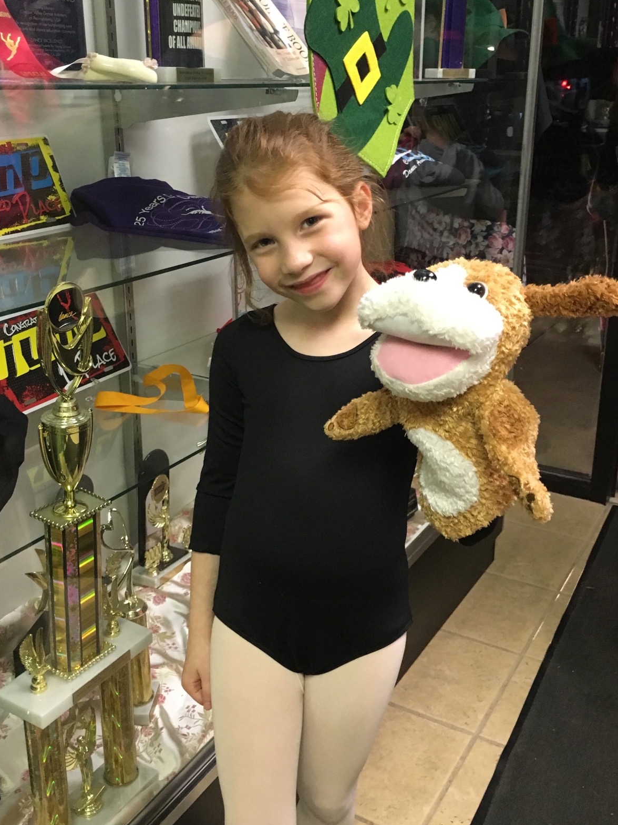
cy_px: 385
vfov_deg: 50.1
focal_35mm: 37
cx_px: 323
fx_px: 881
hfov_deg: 38.7
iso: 200
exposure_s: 1/30
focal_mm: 4.15
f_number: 2.2
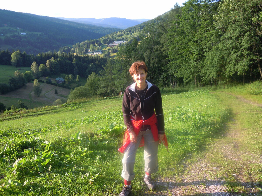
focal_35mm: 28
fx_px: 212
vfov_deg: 49.7
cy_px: 98
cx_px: 131
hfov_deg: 63.4
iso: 100
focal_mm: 5
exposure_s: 1/320
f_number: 2.7
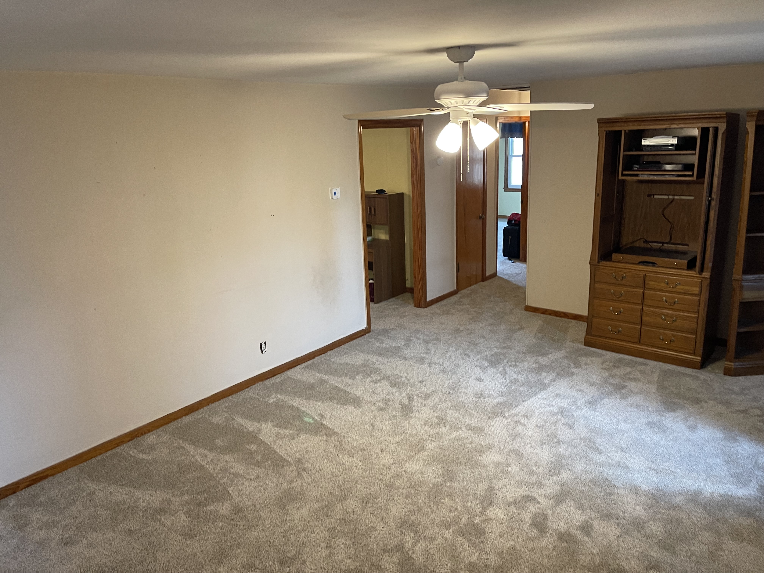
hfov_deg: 69.4
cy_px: 286
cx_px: 382
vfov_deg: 54.9
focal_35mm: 25
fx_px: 552
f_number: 1.6
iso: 250
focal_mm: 5.1
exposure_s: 1/60
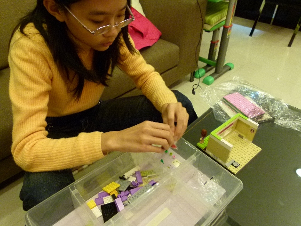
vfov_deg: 54.9
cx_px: 150
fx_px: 217
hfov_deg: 69.4
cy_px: 113
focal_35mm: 25
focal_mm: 4.5
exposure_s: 1/50
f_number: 2.8
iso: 400
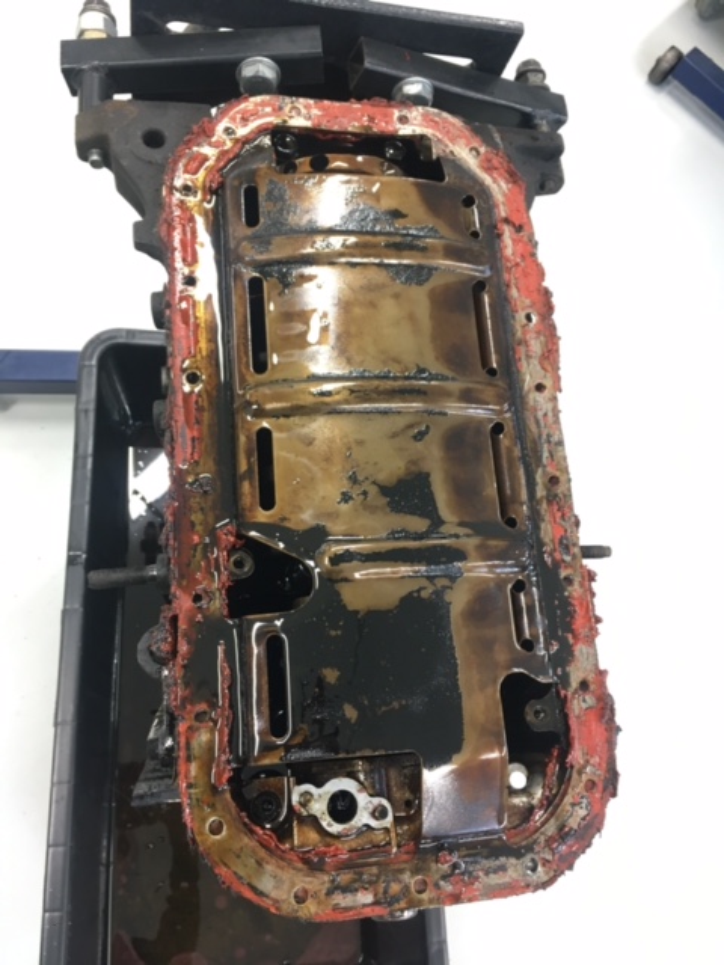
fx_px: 809
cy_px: 482
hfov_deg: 48.2
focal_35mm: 29
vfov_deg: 61.7
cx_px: 362
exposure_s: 1/33
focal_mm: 4.15
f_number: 2.2
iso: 125
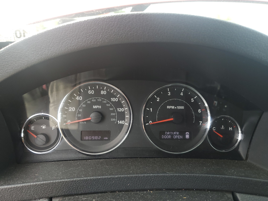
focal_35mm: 26
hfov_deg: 67.3
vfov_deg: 53.1
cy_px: 100
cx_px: 134
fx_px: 201
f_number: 1.5
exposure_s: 1/169
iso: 50
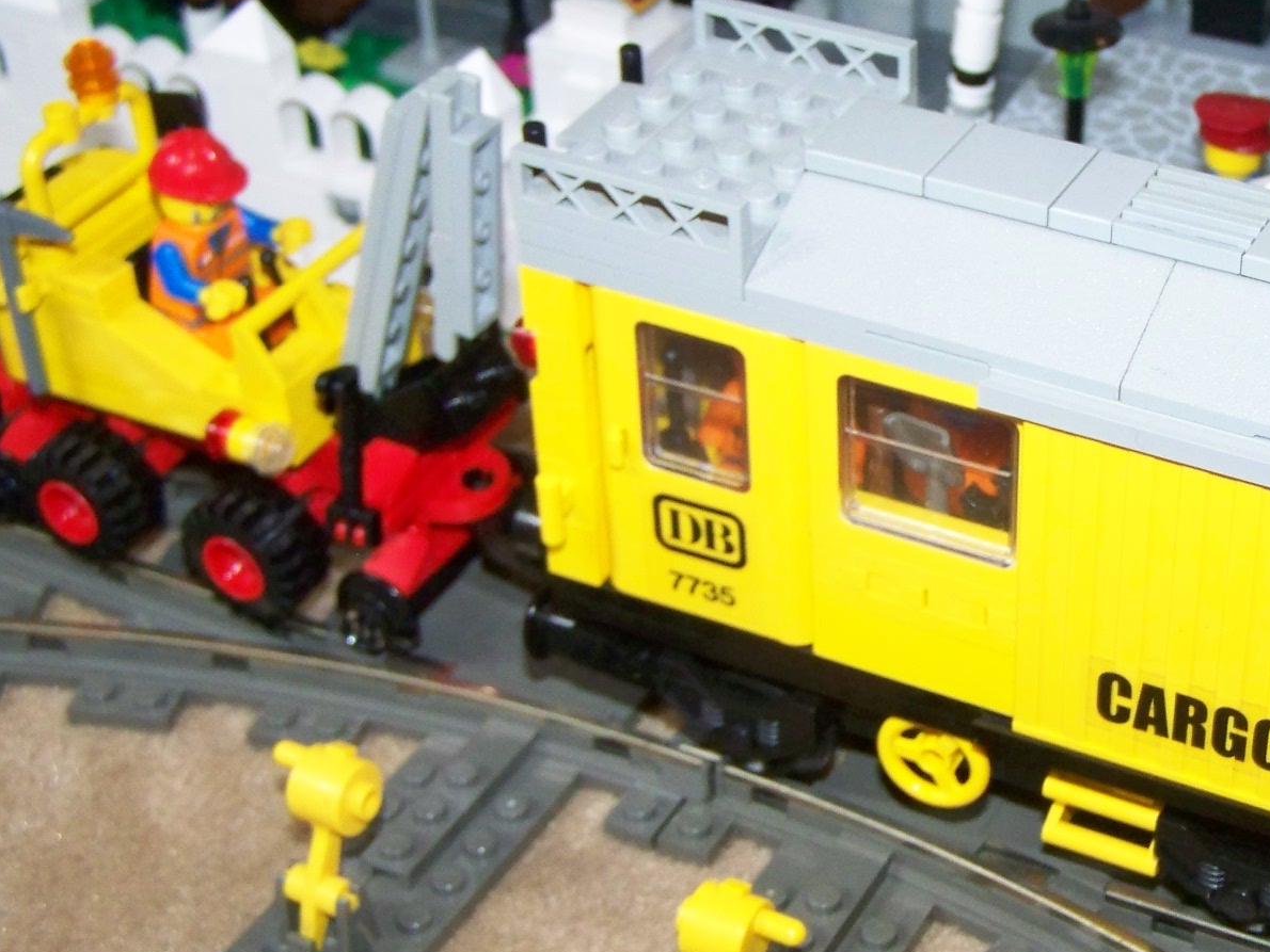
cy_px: 439
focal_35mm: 74
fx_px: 2715
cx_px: 1006
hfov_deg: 25.9
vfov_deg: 19.9
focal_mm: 7.2
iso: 200
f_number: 2.8
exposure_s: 1/30
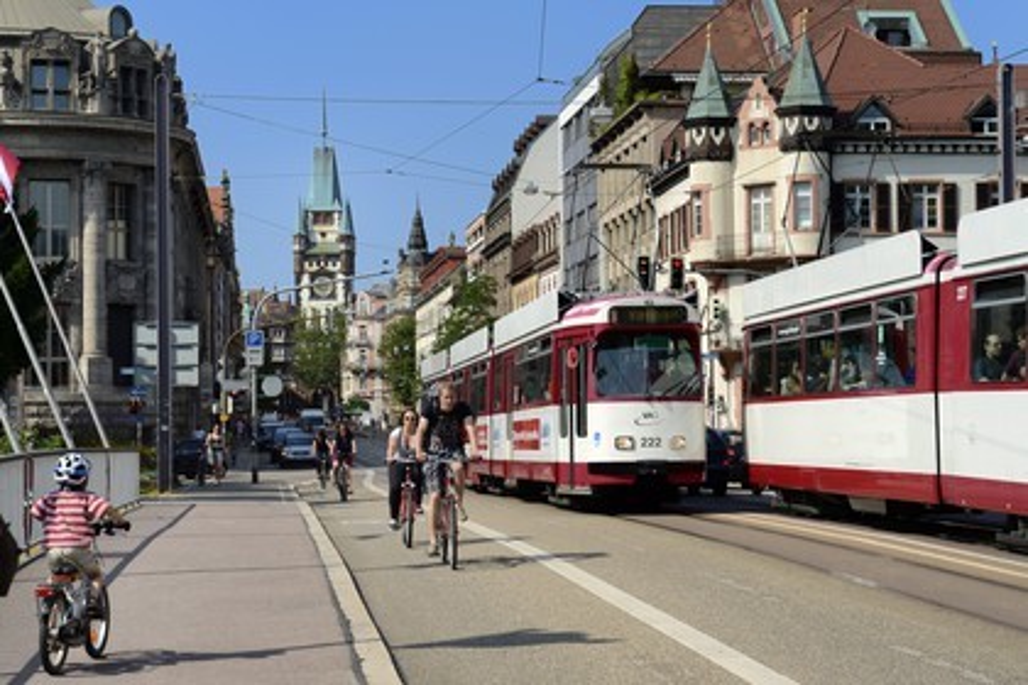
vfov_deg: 19.5
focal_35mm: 70
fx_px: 1999
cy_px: 342
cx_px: 514
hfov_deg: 28.8
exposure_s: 1/400
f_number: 9
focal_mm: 70
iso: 200
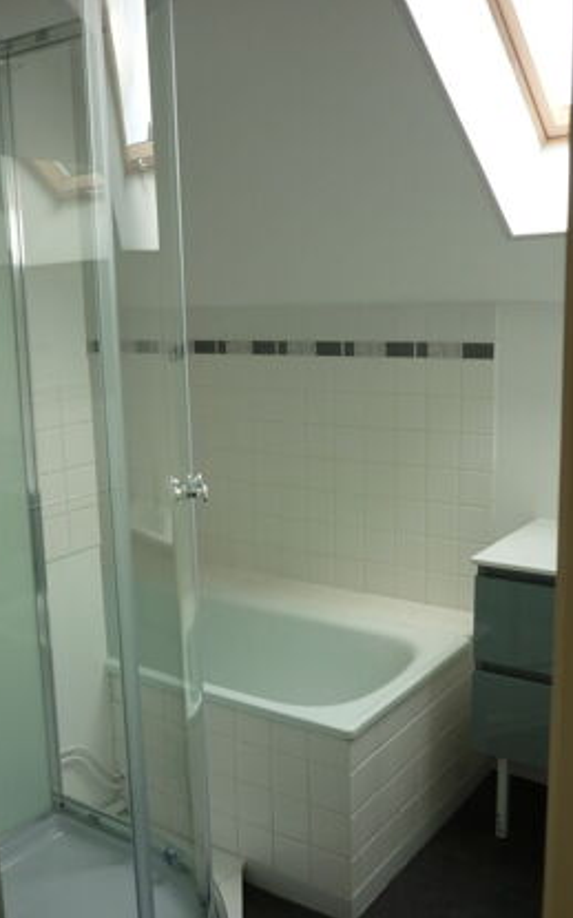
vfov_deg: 54.0
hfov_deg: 35.2
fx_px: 900
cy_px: 470
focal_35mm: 36
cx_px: 248
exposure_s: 1/80
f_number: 2.8
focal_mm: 5.5
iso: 80
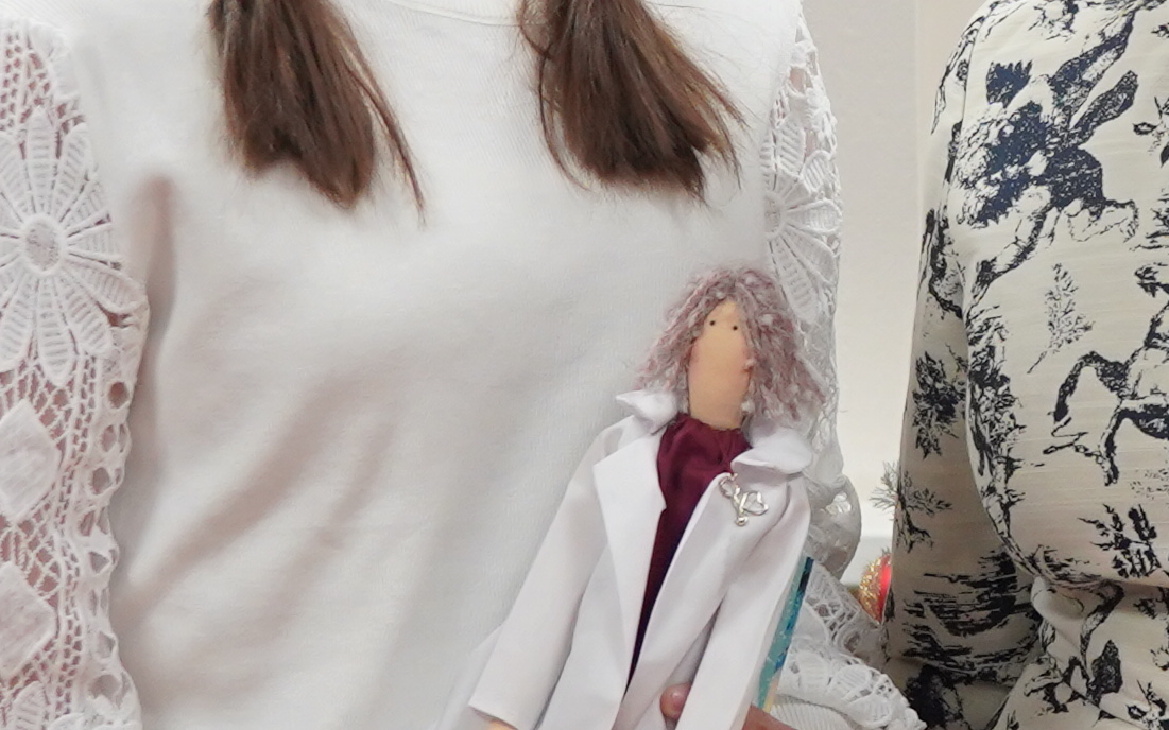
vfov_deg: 8.6
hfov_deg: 13.4
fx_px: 4874
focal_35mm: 153
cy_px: 280
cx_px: 1273
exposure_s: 1/160
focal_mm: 28
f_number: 4.5
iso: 1250
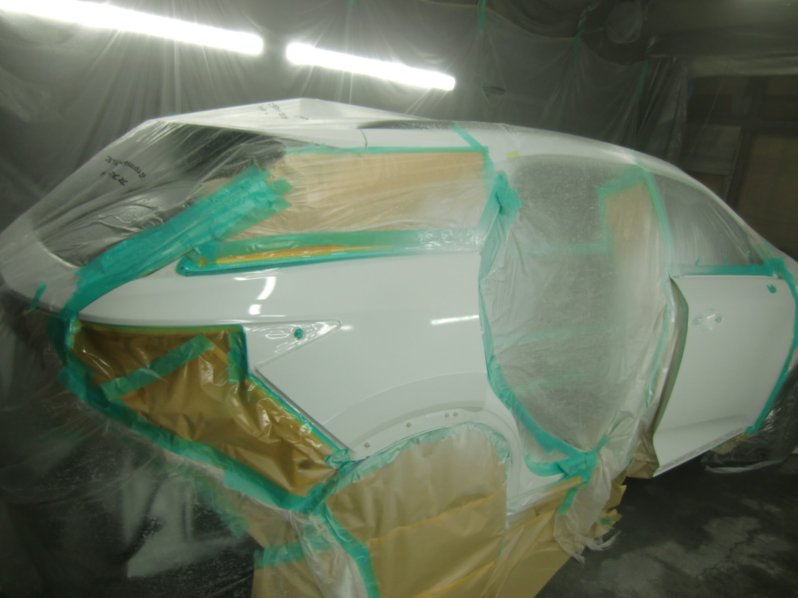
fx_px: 553
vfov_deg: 56.8
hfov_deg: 71.6
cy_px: 299
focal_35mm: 24
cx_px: 399
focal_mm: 4.3
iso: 80
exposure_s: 1/60
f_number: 3.2
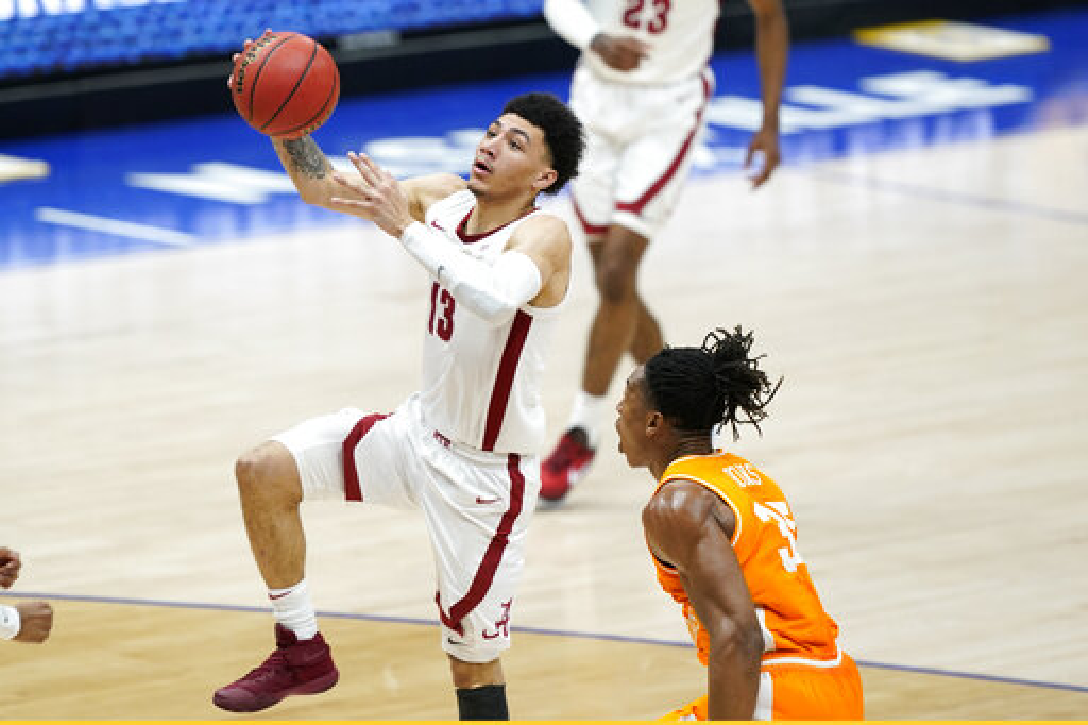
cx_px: 544
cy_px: 362
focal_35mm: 400
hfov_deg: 5.2
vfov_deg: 3.4
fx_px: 12084
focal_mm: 400
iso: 2500
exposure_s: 1/1250
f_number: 3.2
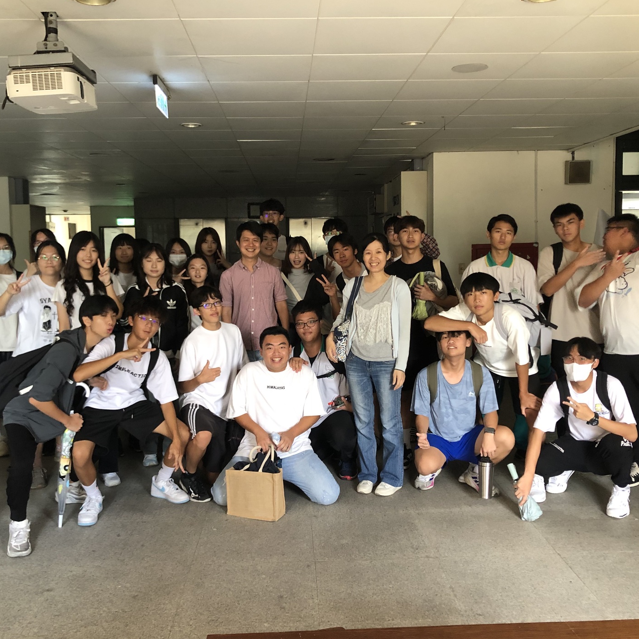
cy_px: 318
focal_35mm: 34
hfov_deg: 48.4
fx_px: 710
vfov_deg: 48.5
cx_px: 304
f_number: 1.8
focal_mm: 3.99
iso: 64
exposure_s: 1/15
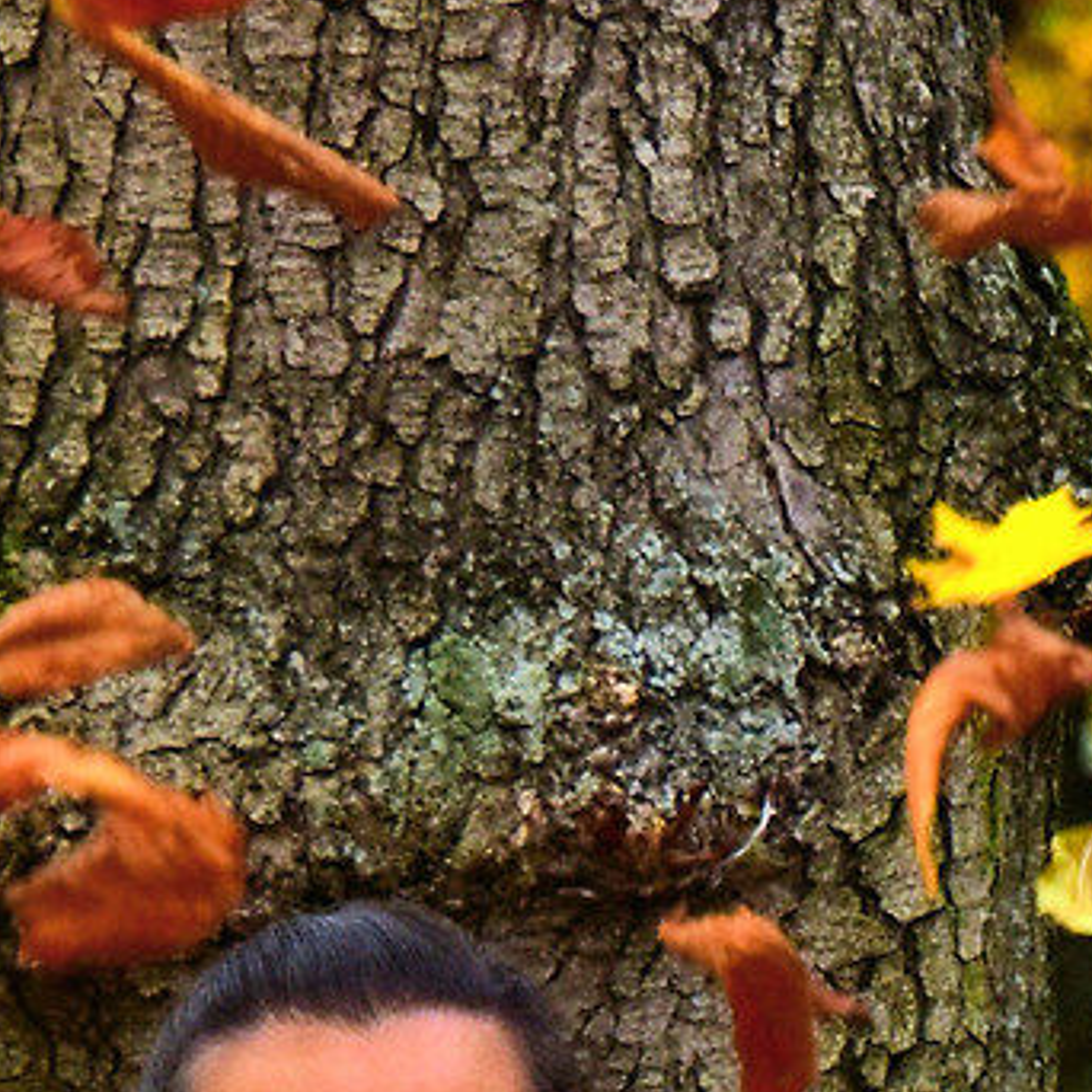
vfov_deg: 2.8
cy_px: 1482
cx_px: 527
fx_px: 22342
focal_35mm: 626
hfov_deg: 2.8
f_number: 4.5
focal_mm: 70
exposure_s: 1/320
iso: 200
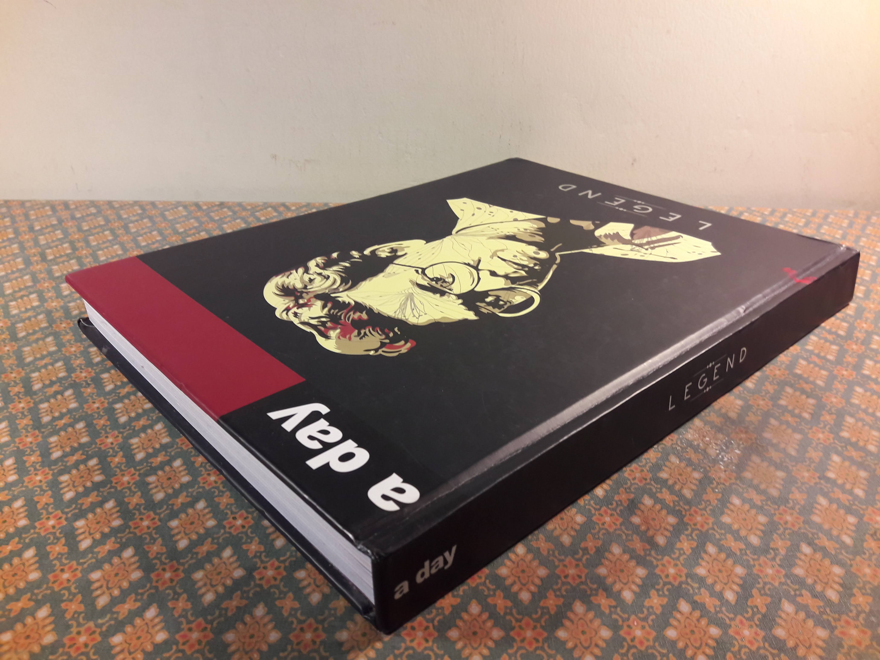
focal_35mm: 28
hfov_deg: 63.4
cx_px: 440
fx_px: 712
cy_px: 330
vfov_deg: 49.7
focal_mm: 3.7
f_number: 1.9
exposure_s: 1/33
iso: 80
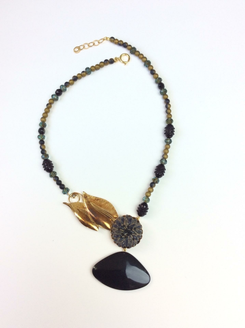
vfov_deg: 56.9
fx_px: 303
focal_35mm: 32
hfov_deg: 44.1
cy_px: 164
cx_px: 122
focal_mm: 3.3
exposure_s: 1/100
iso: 40
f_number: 2.4
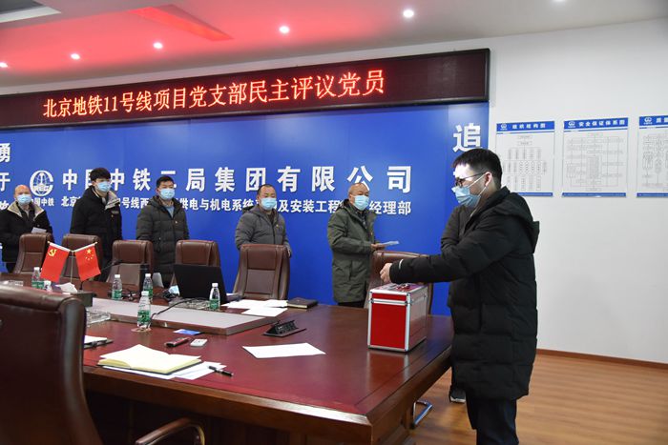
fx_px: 557
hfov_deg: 61.9
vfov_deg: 43.6
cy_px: 222
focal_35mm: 30
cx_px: 334
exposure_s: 1/60
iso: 4000
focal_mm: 30
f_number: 4
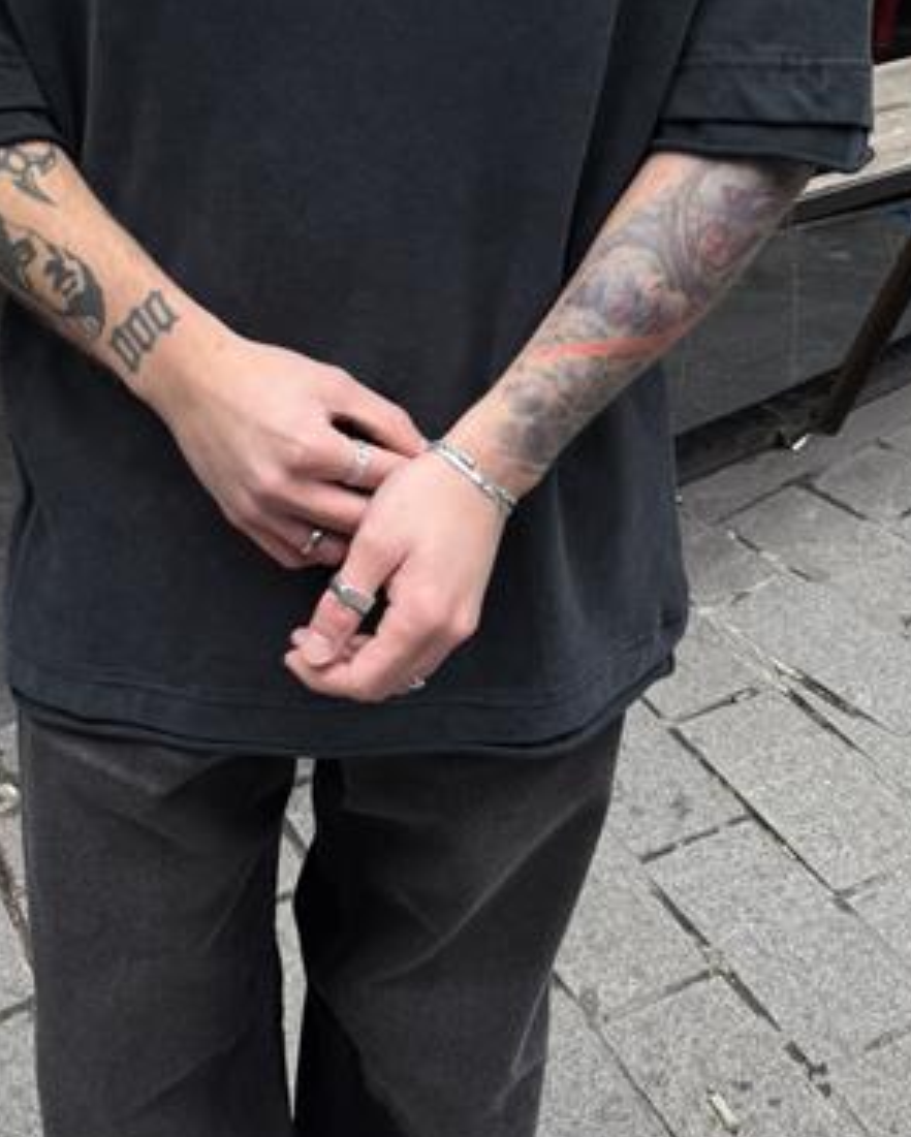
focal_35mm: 51
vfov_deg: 36.5
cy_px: 437
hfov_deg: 29.5
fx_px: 1717
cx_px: 297
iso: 80
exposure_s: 1/1075
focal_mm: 6.76
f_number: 1.78
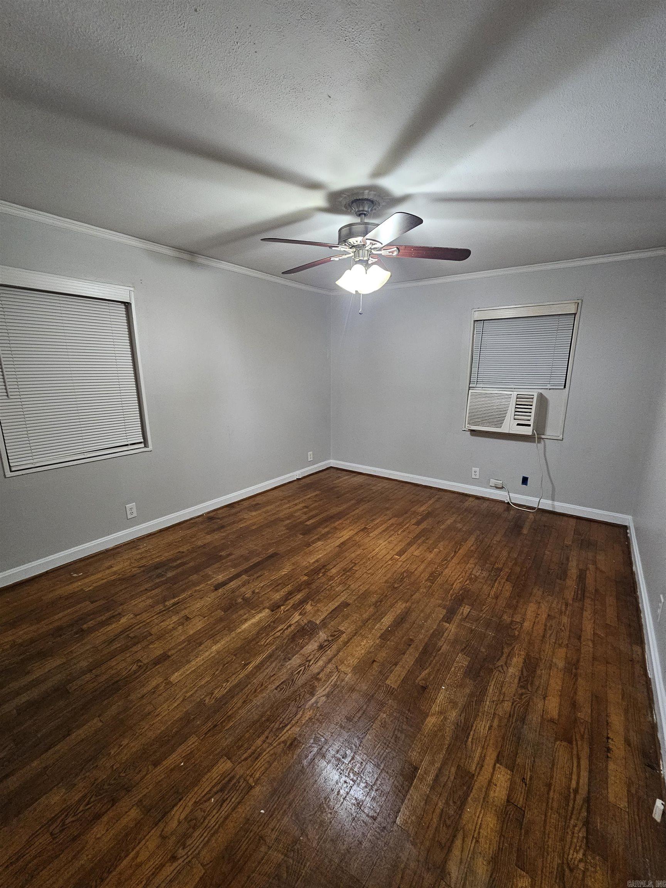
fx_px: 333
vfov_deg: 106.2
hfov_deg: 89.9
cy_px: 444
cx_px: 333
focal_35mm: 13
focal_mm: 2.2
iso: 640
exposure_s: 1/30
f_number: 2.2
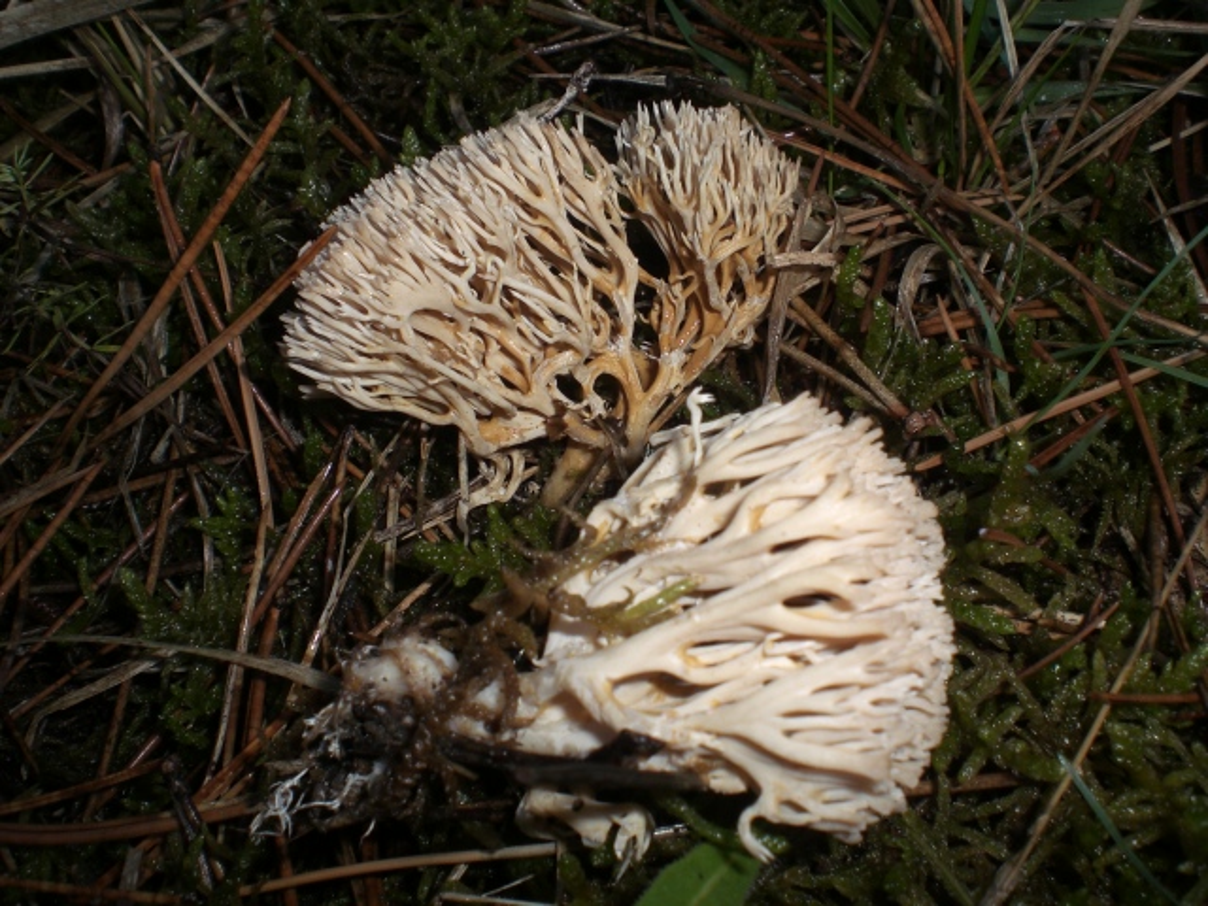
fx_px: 1326
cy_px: 453
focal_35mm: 38
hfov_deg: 49.0
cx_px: 604
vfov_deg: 37.7
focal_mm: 6.3
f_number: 4.4
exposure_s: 1/60
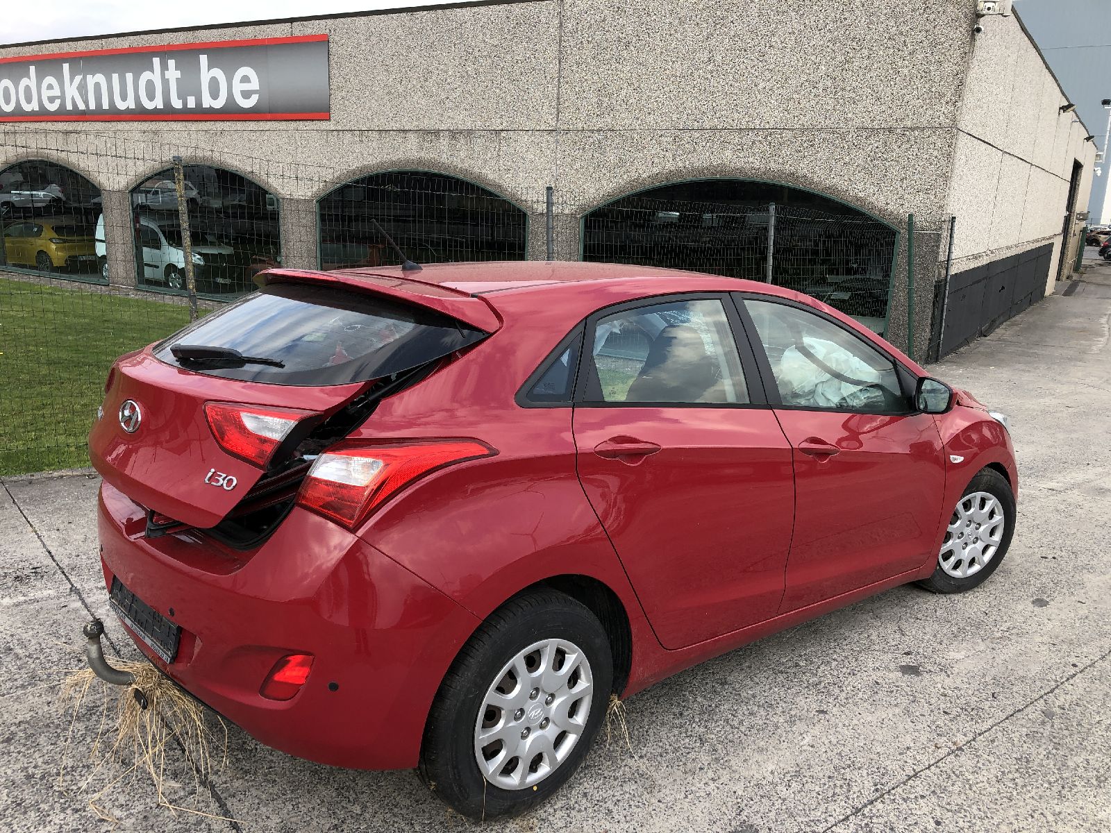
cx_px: 556
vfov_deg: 49.7
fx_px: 899
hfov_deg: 63.4
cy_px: 416
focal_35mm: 28
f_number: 1.8
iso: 20
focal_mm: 3.99
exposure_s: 1/366
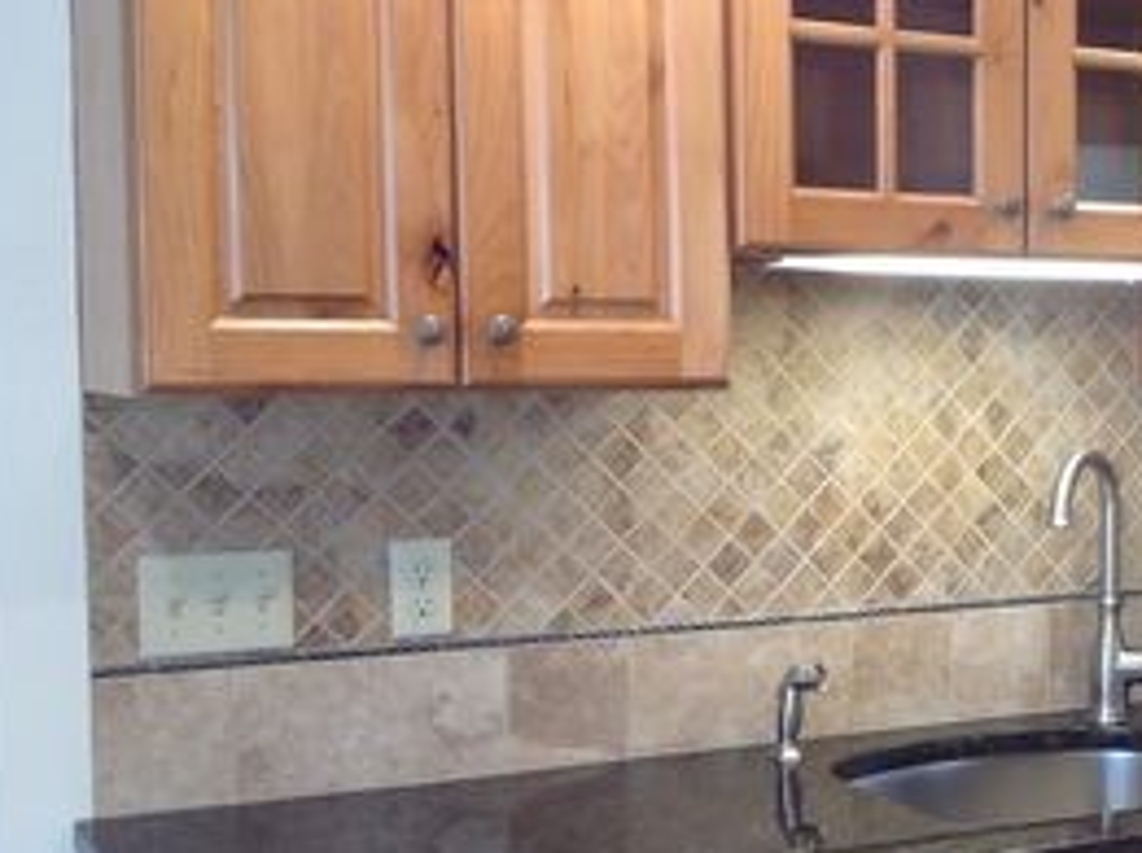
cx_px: 1072
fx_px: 2207
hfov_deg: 27.7
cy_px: 501
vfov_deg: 21.9
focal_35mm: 67
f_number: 2.4
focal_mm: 4.28
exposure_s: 1/17
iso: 50
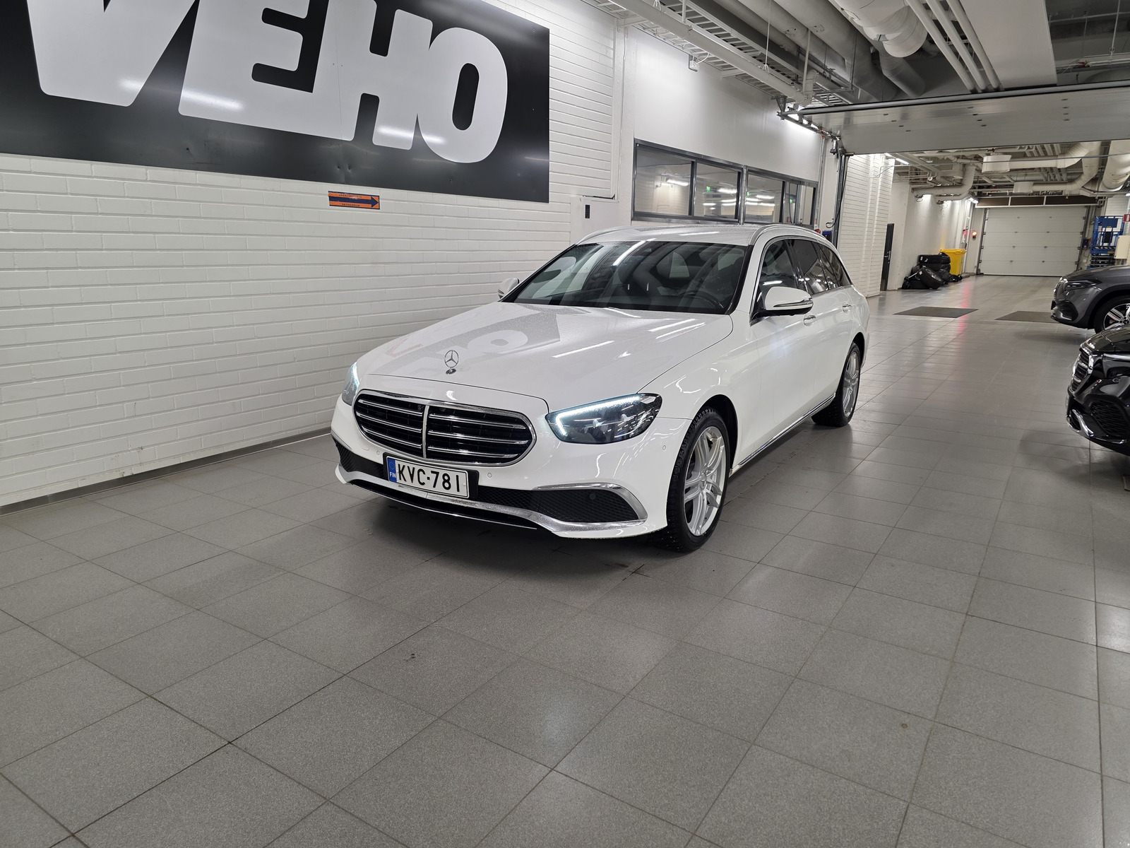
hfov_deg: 73.9
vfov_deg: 58.9
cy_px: 424
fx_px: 751
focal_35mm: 23
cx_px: 565
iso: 80
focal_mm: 6.3
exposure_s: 1/72.5
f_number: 1.7
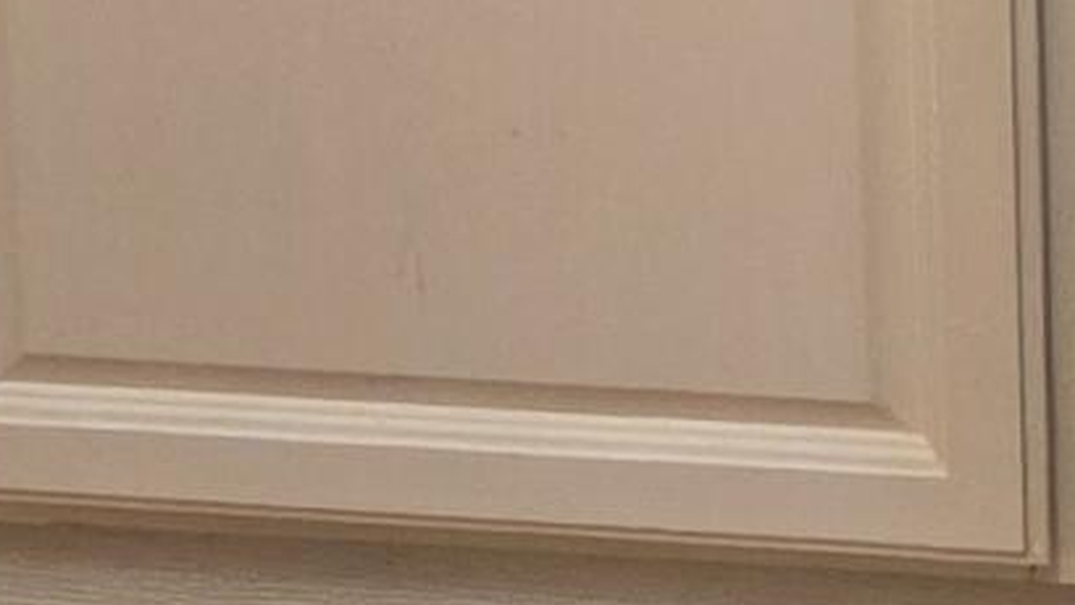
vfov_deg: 5.8
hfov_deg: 11.1
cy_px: -1670
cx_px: 1722
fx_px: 5245
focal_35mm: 184
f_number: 1.8
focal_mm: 5.4
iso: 125
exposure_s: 1/60
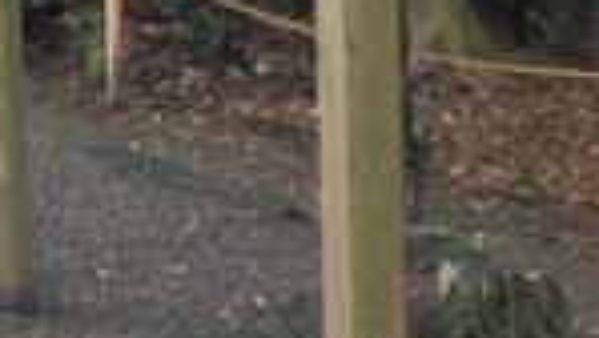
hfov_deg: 16.0
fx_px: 1923
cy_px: -360
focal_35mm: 121
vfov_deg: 9.3
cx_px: -346
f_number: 2.4
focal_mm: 4.12
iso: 400
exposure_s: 1/17
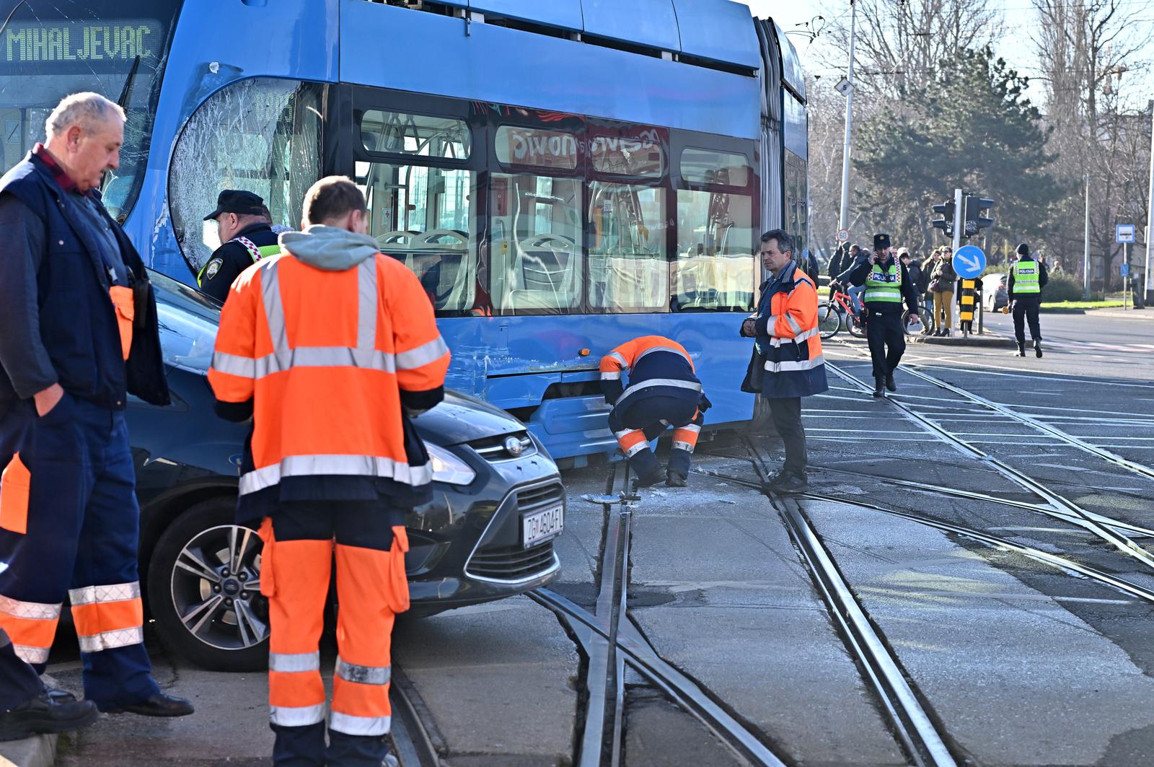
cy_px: 384
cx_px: 577
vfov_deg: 16.0
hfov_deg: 23.9
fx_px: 2722
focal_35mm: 85
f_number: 7.1
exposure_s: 1/800
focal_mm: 85
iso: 560
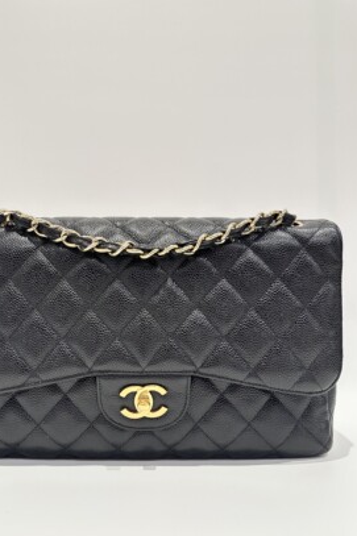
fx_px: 402
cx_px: 146
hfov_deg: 47.7
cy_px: 288
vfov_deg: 67.3
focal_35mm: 27
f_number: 1.78
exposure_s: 1/100
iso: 200
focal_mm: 6.86
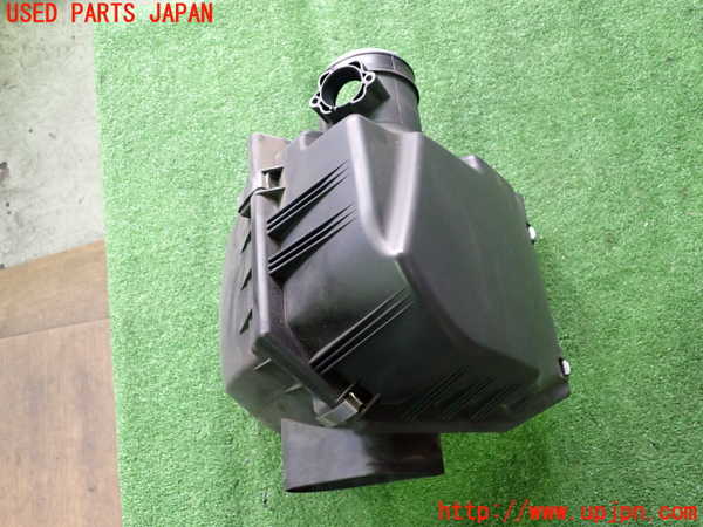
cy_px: 264
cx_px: 352
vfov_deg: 46.8
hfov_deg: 60.0
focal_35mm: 30
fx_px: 609
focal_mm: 5.4
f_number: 2.3
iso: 640
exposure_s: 1/30
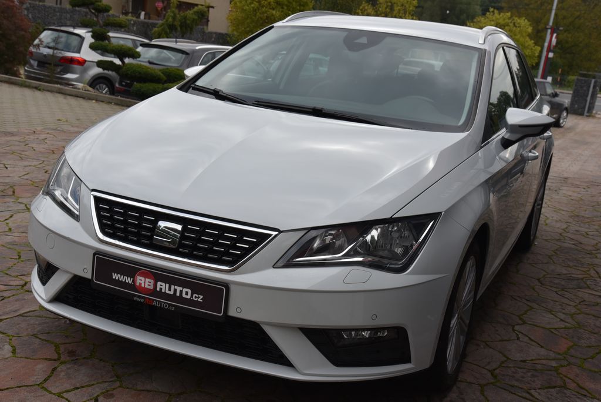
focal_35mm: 46
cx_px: 300
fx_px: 768
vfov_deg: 29.3
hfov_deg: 42.7
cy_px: 201
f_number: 9
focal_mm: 46
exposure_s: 1/320
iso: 500
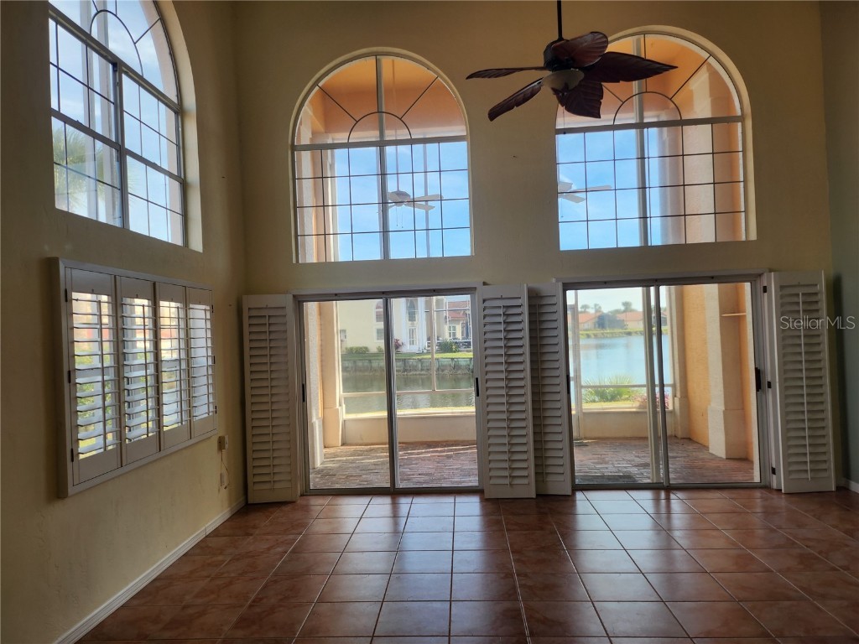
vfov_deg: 56.8
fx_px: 596
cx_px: 430
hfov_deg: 71.6
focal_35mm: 24
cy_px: 322
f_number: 1.8
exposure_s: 1/366
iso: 50
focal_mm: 5
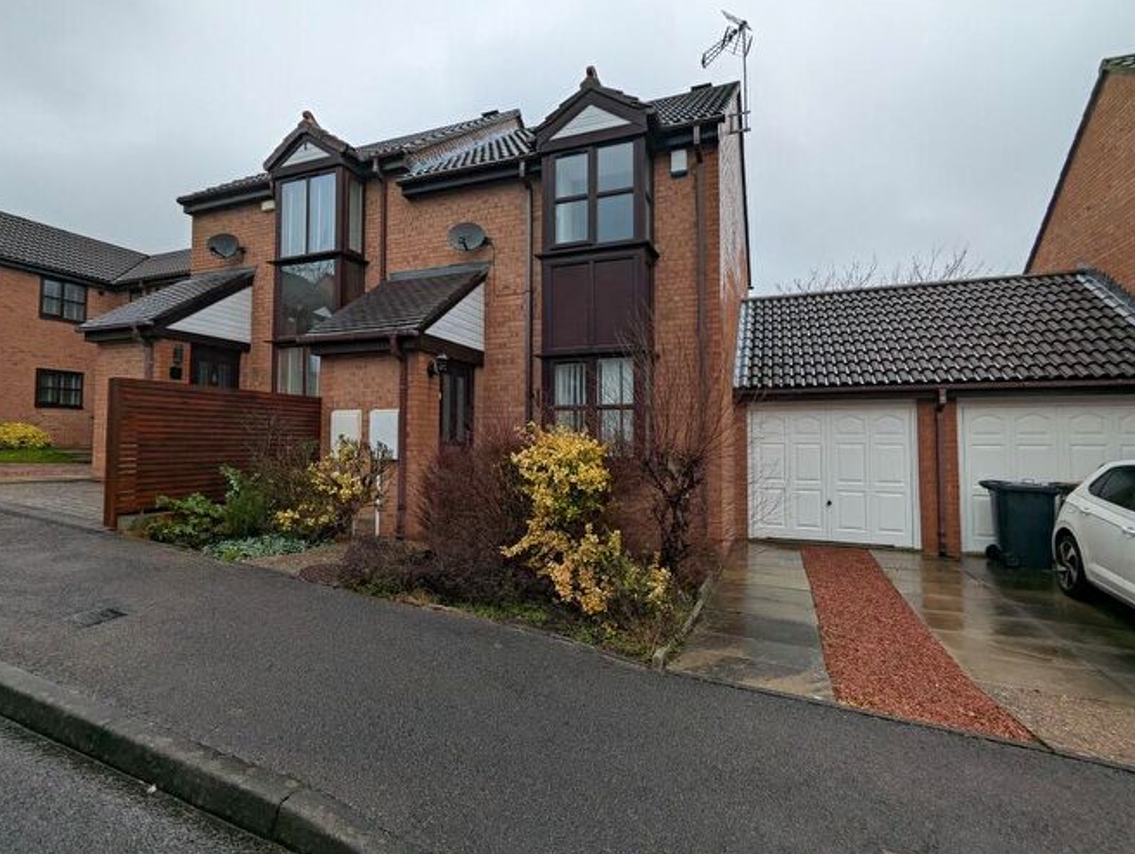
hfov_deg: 90.9
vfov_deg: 74.9
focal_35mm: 17
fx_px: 558
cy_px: 414
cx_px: 551
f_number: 2.2
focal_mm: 2.35
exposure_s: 1/144
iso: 51
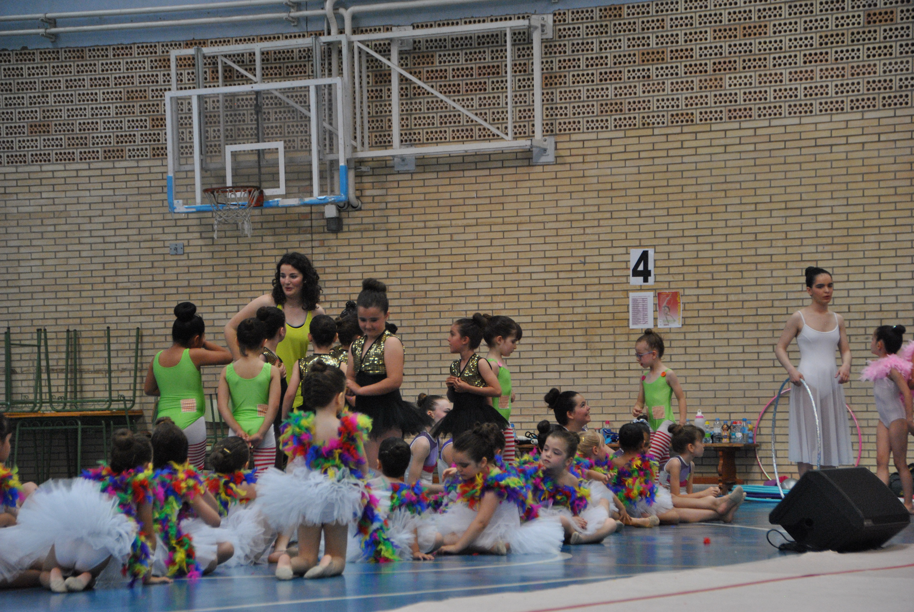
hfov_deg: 18.2
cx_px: 457
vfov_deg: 12.2
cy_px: 306
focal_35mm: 112
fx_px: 2860
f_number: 5.3
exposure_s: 1/125
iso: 800
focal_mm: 75
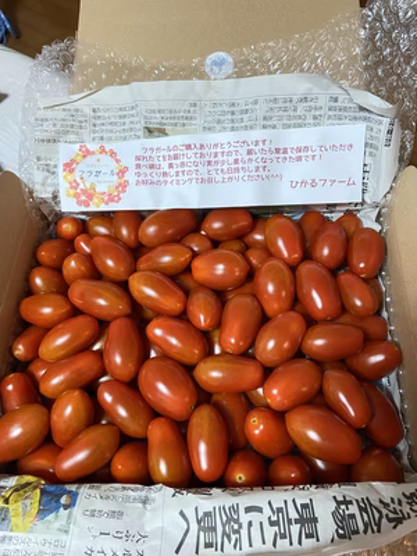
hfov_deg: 53.1
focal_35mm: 26
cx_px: 208
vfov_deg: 67.3
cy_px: 278
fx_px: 418
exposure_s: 1/40
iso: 500
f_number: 1.8
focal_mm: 4.25
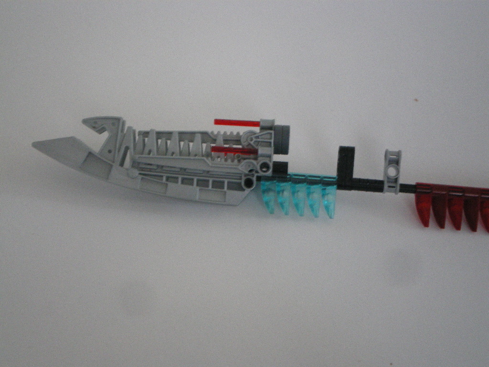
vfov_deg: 37.7
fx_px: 537
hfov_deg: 49.0
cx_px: 244
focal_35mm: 38
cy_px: 184
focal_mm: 6.3
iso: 400
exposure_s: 1/20
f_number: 3.1
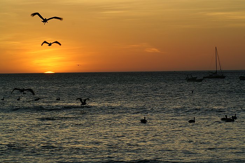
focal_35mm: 202
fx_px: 1377
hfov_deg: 10.2
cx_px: 122
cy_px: 82
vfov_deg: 6.8
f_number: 9
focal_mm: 135
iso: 100
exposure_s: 1/125
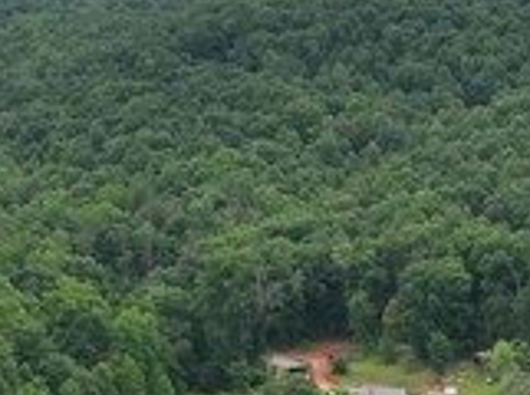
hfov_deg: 12.5
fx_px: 2337
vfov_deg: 8.9
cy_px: 867
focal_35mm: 153
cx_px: 711
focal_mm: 12.29
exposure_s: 1/160
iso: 120
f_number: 2.8
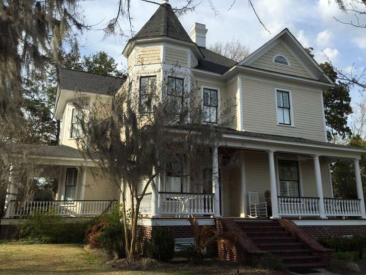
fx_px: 338
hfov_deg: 56.8
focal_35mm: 32
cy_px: 126
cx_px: 190
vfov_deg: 44.1
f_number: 2.2
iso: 32
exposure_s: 1/1364
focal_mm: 4.15
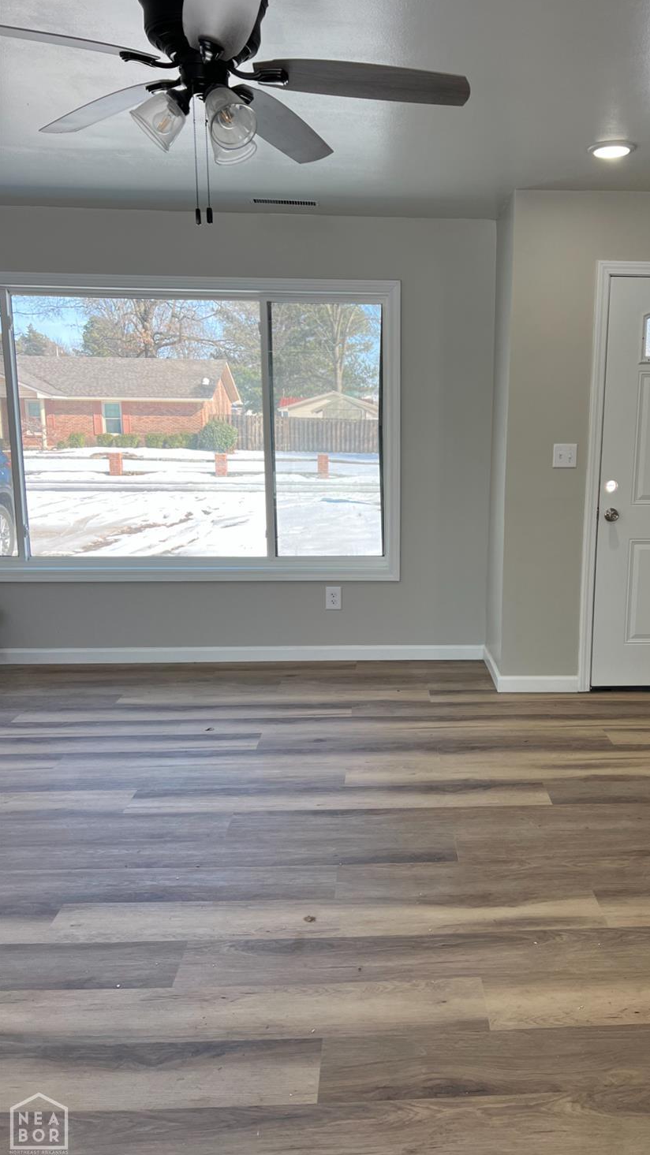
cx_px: 442
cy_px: 575
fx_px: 889
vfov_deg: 66.1
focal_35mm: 29
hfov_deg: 39.6
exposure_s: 1/438
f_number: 1.5
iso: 50
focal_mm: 5.7
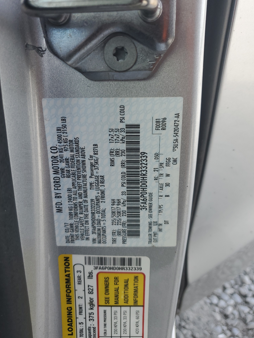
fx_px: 264
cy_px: 166
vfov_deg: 65.3
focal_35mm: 27
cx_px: 123
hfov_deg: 51.4
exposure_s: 1/227
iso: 50
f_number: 1.5
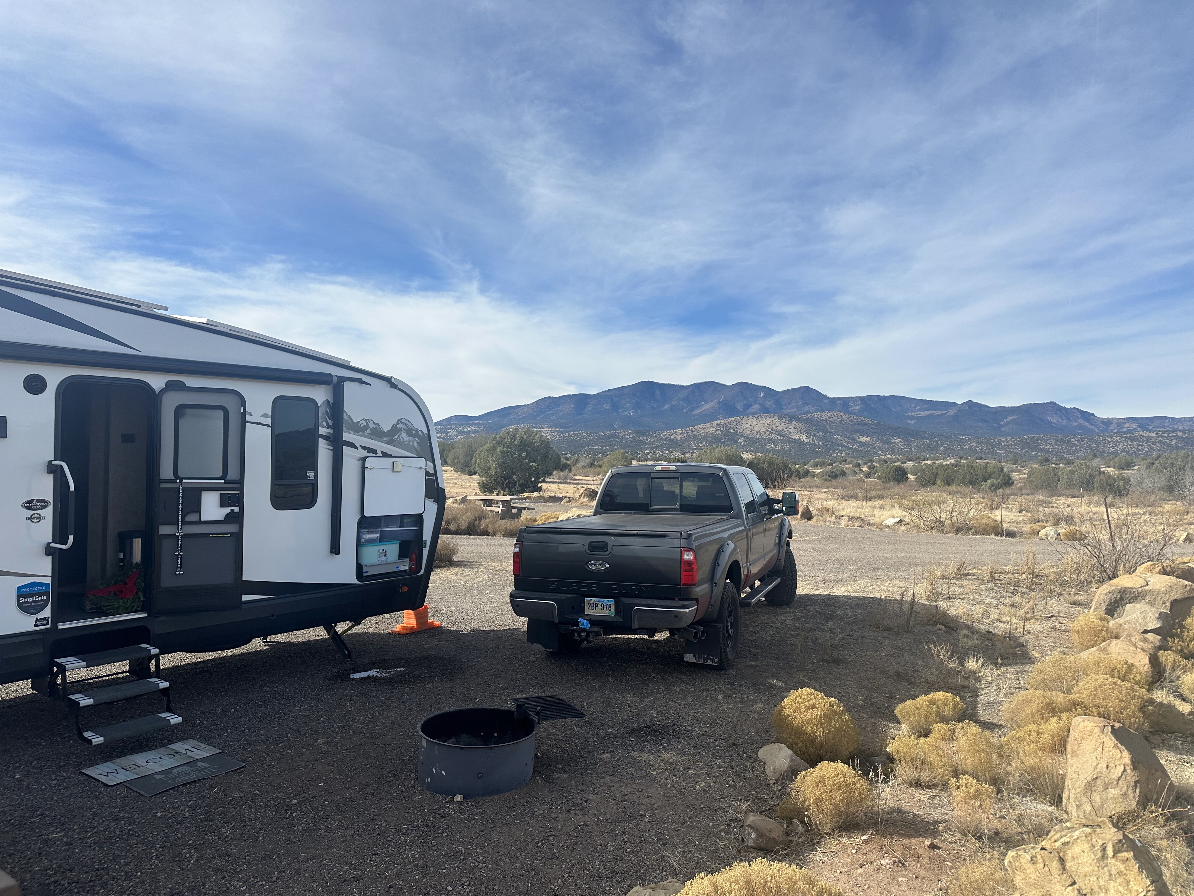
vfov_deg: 56.8
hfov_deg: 71.6
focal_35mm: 24
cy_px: 448
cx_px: 597
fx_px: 828
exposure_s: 1/5525
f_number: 1.78
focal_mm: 6.86
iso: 80
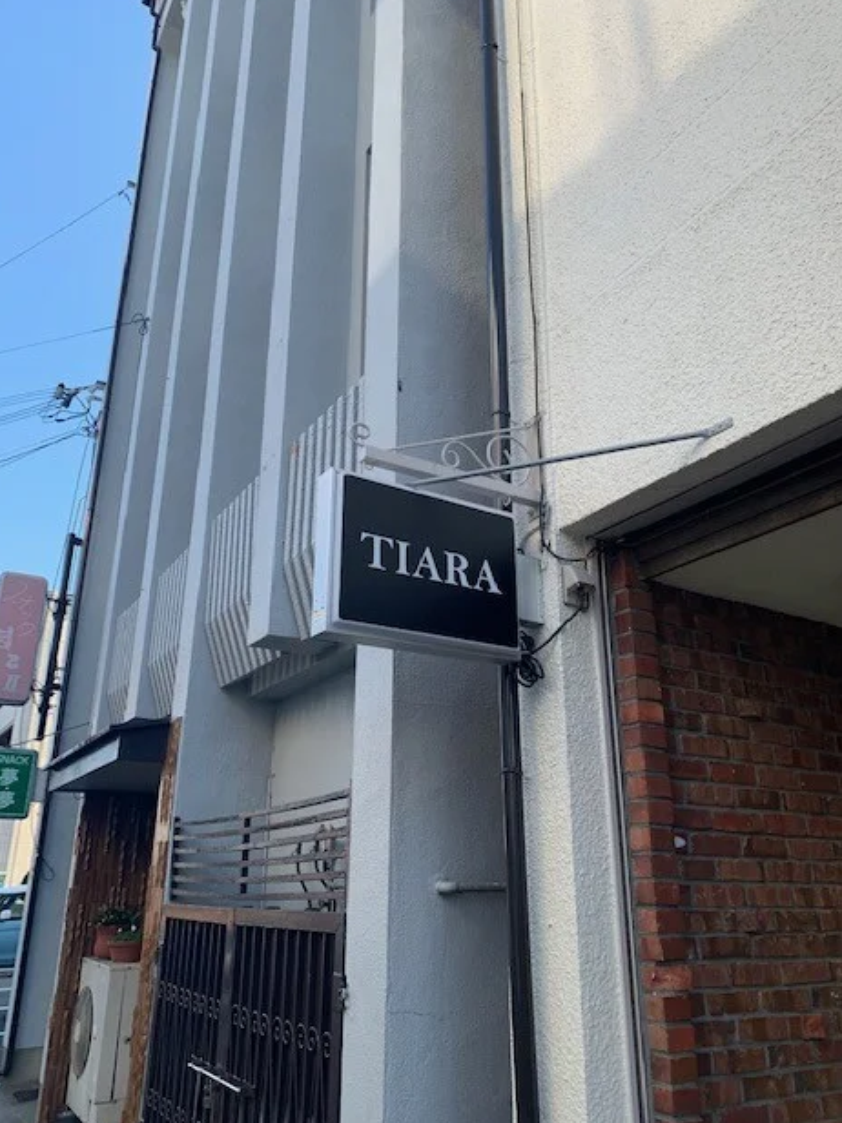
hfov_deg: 51.4
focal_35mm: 27
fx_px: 876
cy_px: 563
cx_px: 421
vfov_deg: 65.3
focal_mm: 4.25
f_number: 1.8
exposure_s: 1/495
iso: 25
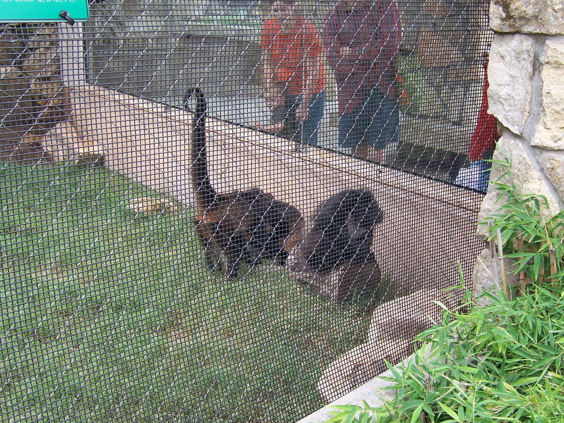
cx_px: 282
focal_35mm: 49
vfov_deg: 29.7
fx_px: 798
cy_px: 212
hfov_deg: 38.9
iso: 80
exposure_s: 1/125
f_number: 4
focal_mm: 8.2
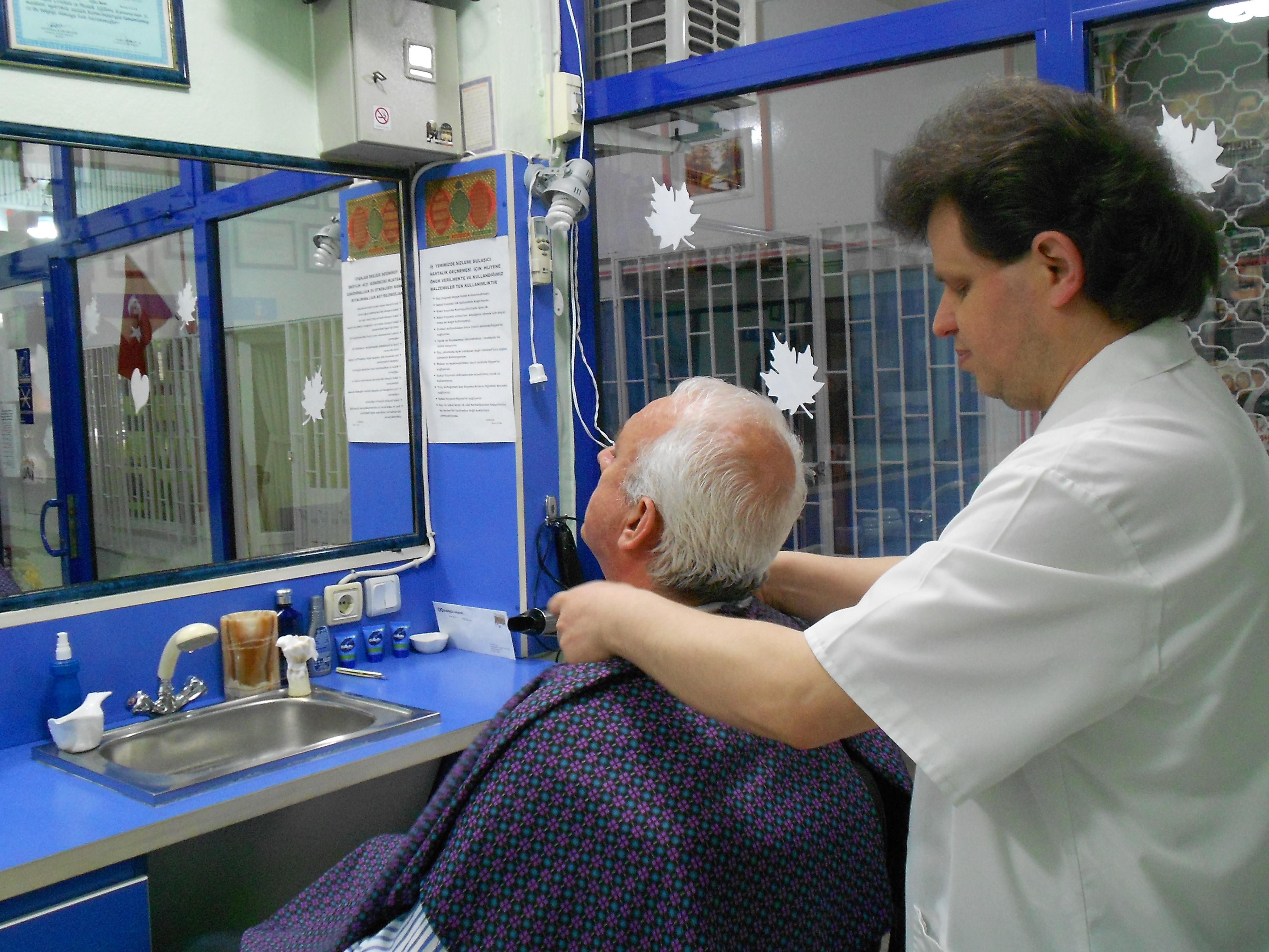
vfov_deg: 42.9
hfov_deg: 55.4
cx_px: 630
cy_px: 467
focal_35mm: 33
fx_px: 1210
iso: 320
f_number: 3.6
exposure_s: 1/30
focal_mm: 5.8
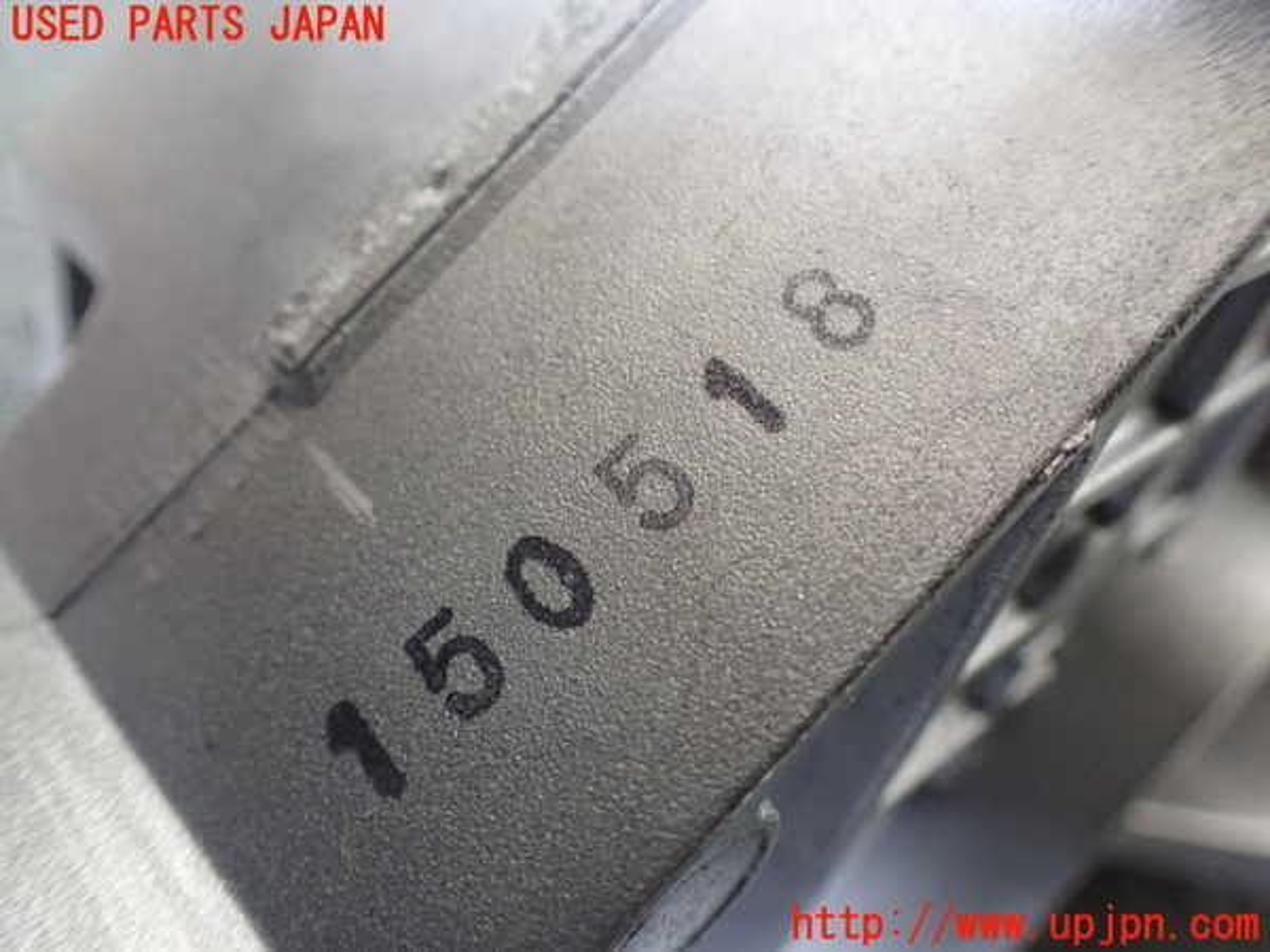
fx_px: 1101
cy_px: 476
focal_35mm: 30
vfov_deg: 46.8
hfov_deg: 60.0
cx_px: 635
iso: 800
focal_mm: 5.4
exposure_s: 1/50
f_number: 2.3
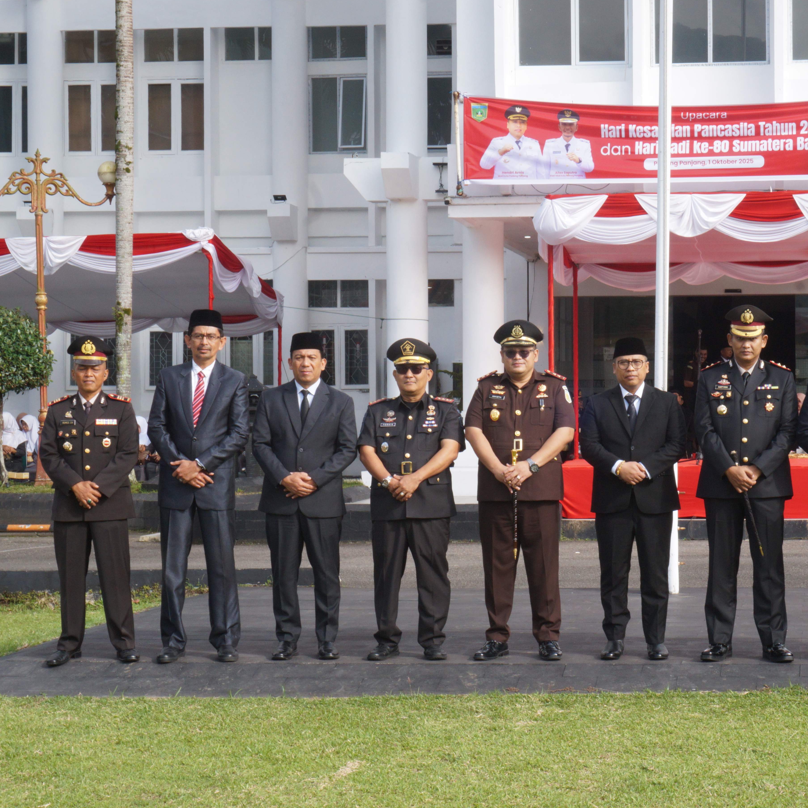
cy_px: 404
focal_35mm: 77
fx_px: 2033
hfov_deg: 22.3
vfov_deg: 22.5
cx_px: 571
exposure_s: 1/100
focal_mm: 40
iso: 640
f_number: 20
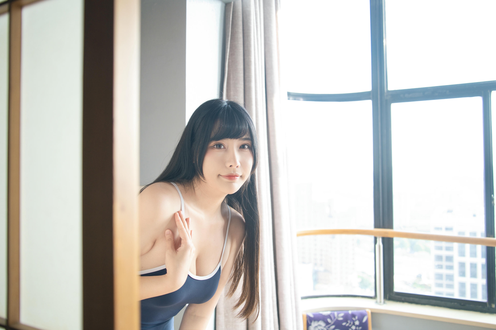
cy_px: 165
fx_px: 386
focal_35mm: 28
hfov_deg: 65.5
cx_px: 248
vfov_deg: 46.4
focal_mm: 28
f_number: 2.8
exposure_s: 1/125
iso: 500
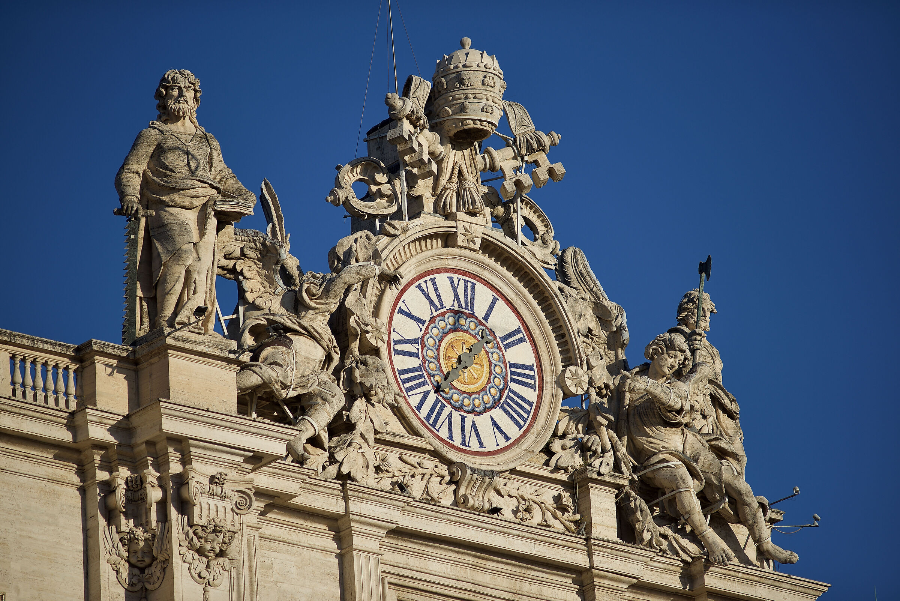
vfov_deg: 4.6
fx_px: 7502
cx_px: 450
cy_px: 300
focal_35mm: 300
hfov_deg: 6.9
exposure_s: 1/3200
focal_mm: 300
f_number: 2.8
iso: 64
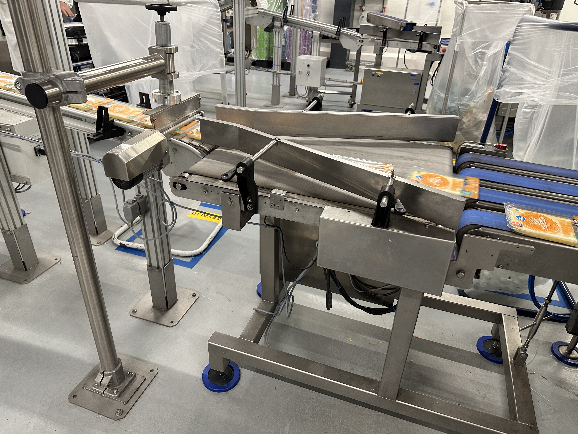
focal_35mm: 24
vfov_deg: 56.8
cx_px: 289
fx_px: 401
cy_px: 217
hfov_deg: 71.6
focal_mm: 6.86
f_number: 1.78
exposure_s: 1/50
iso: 200
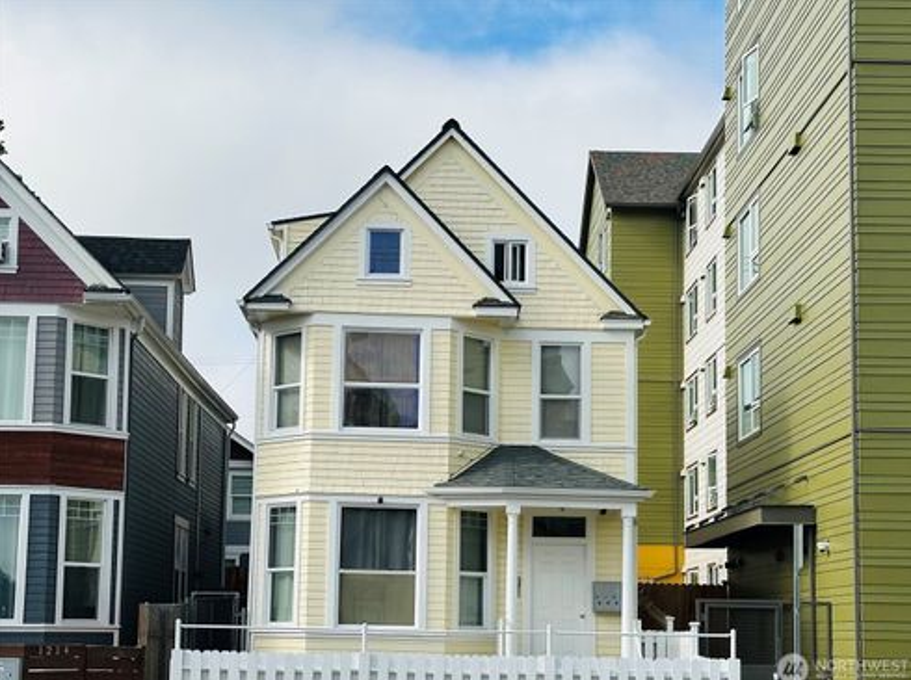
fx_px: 1288
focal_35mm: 49
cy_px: 344
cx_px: 461
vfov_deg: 29.6
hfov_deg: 39.0
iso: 64
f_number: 1.78
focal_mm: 6.86
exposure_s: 1/4184
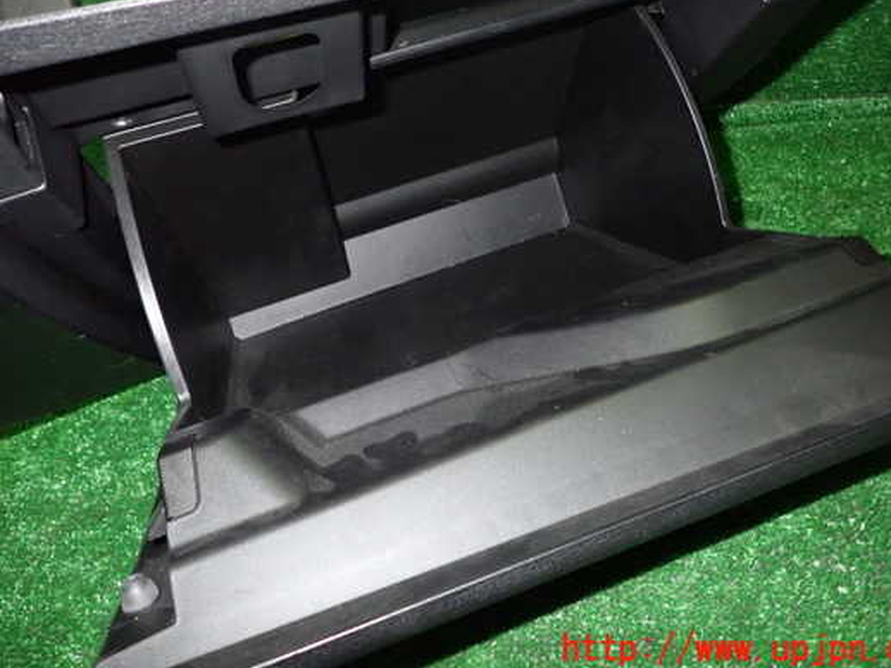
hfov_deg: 61.6
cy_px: 284
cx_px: 434
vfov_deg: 48.1
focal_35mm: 29
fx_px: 747
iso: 800
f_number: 5.6
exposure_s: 1/30
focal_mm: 4.5
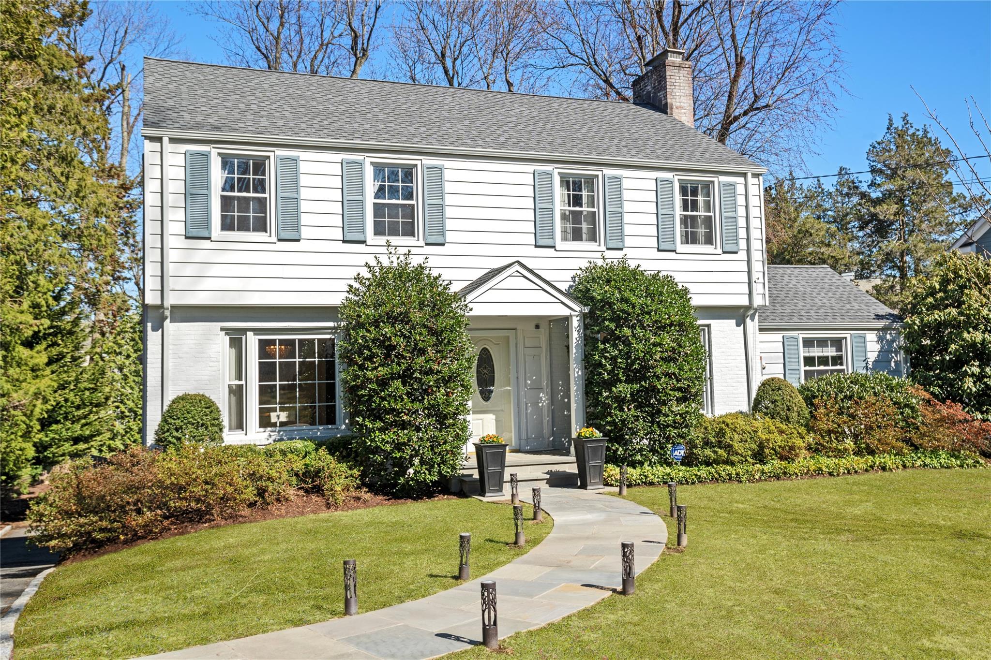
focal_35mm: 34
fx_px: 936
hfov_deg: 55.8
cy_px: 330
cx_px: 496
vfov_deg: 38.9
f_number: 7.1
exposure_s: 1/125
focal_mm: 34
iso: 320
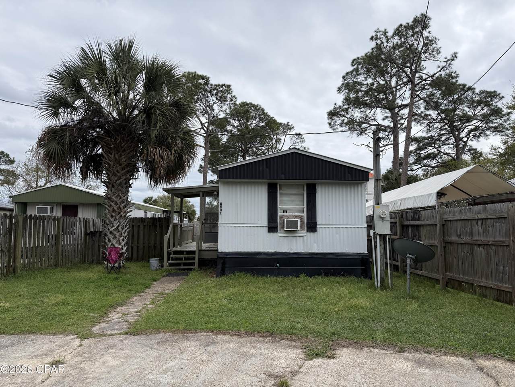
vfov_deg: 56.8
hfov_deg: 71.6
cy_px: 194
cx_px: 258
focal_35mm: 24
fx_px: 357
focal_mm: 6.76
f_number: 1.78
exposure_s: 1/3425
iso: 80
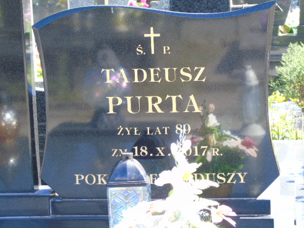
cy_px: 114
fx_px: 1089
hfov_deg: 15.9
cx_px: 152
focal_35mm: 124
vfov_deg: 12.0
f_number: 4.6
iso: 80
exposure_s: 1/50
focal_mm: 22
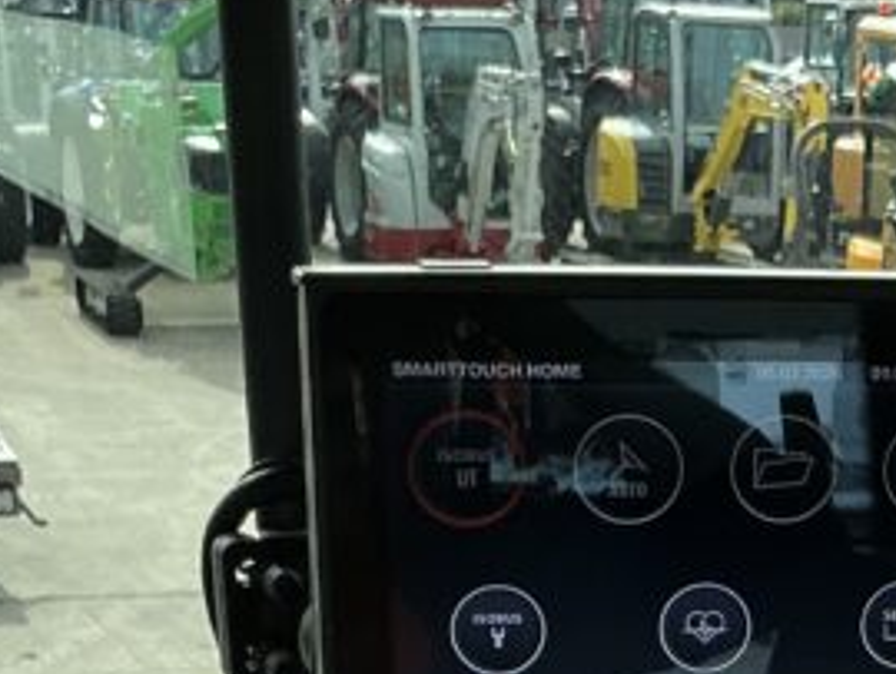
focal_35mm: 106
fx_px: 2746
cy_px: 1199
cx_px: 826
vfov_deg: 12.8
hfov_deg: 18.2
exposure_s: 1/816
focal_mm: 3
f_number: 1.8
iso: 25
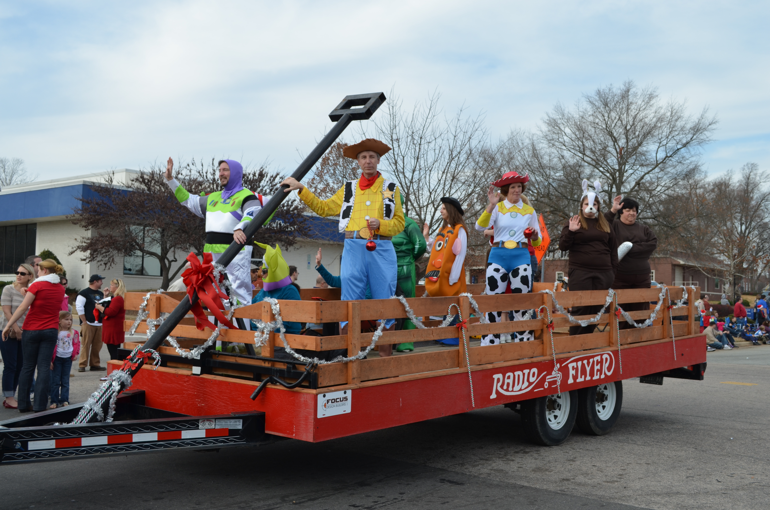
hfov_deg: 49.6
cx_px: 385
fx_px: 832
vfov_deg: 34.1
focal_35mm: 39
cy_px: 255
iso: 140
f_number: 8
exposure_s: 1/250
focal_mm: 26
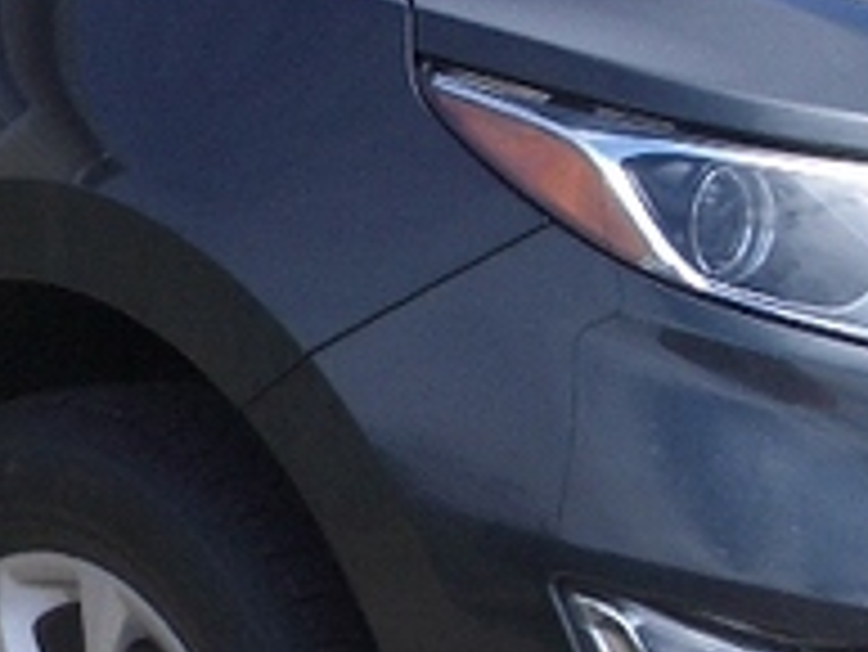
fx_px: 3638
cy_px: 283
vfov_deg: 10.2
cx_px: 162
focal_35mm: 145
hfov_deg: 13.5
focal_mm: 5.8
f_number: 4.3
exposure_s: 1/400
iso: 50
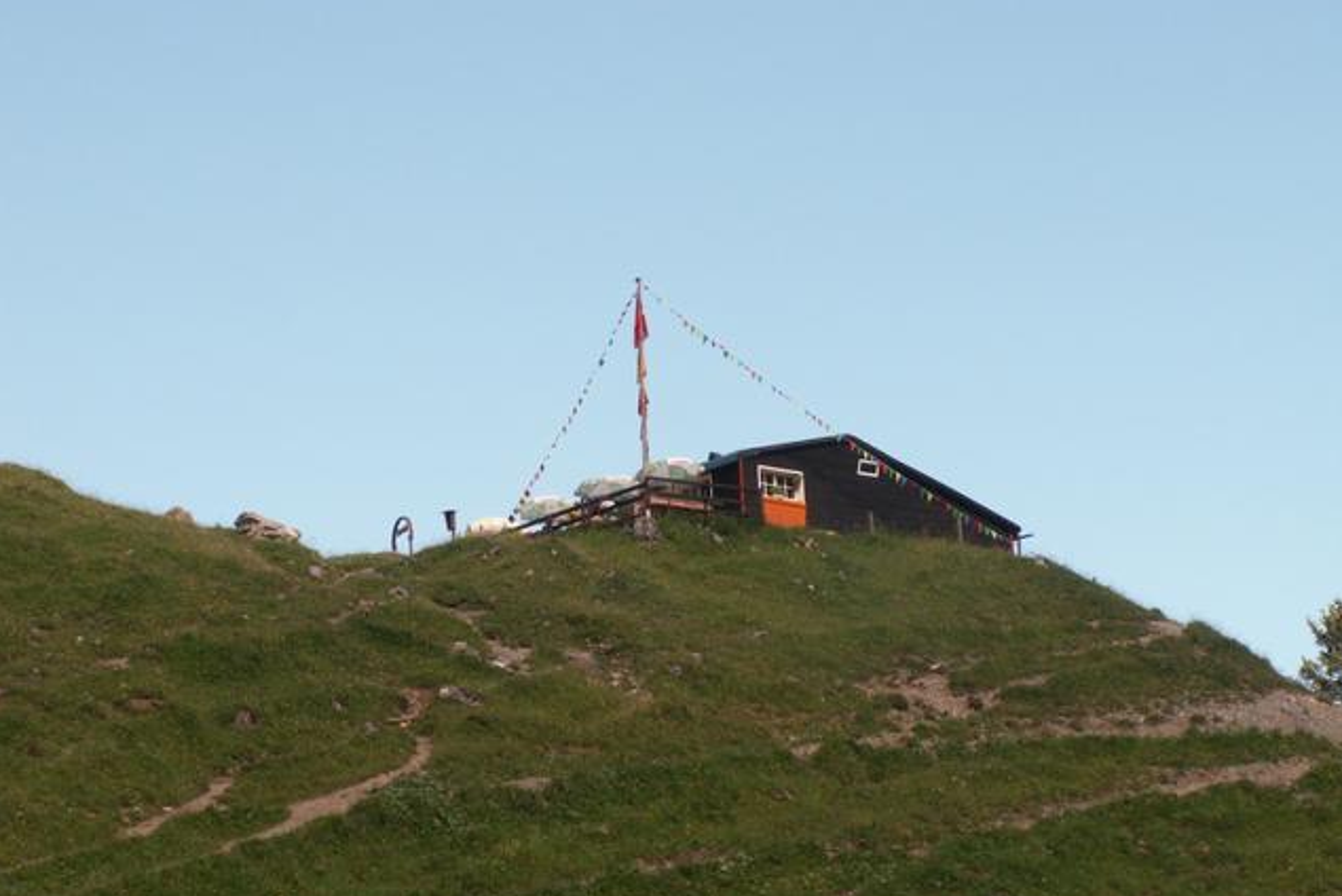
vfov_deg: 12.5
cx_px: 670
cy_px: 484
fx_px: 4102
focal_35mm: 110
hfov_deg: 18.6
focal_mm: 17.13
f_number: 5.6
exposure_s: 1/125
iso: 50
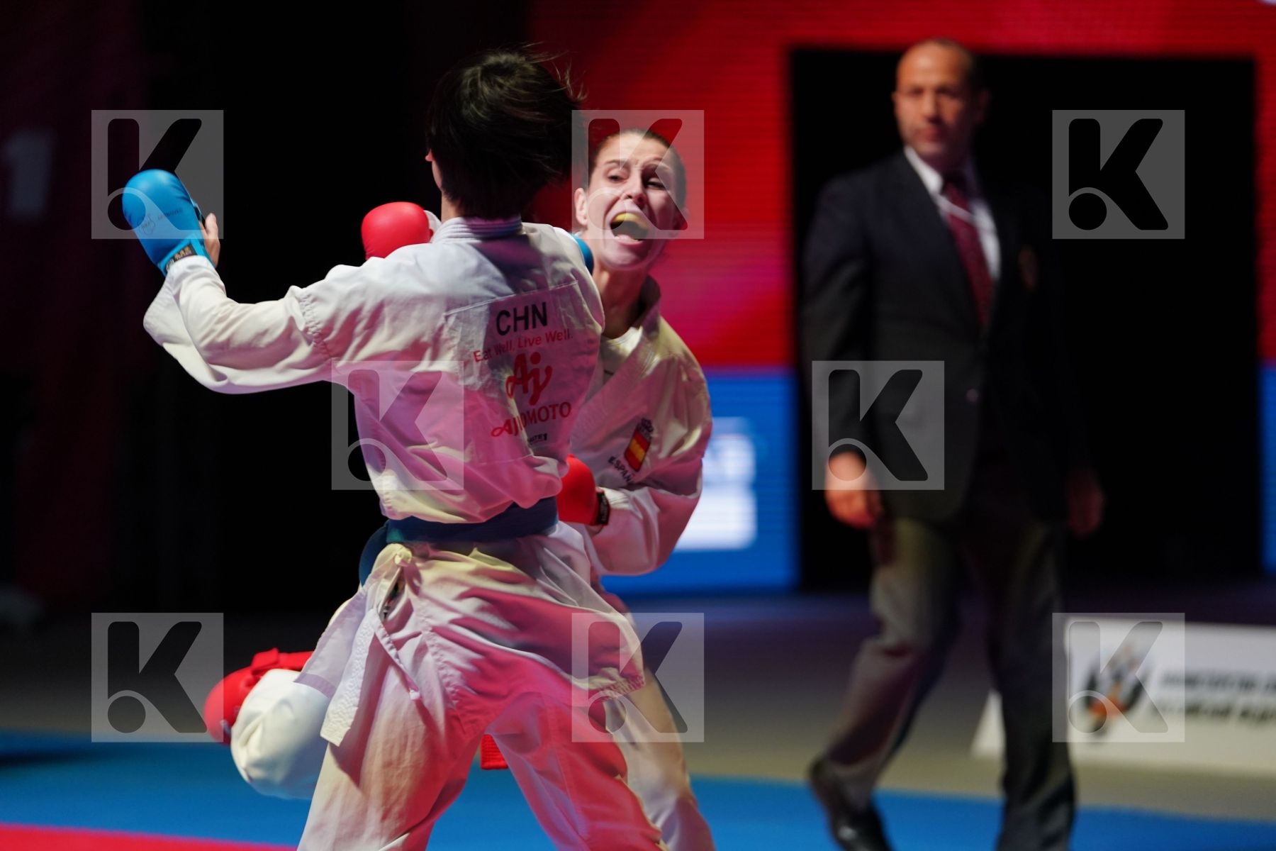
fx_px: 5848
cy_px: 426
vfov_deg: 8.3
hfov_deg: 12.5
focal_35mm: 165
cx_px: 638
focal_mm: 165
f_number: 2.8
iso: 2000
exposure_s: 1/1000
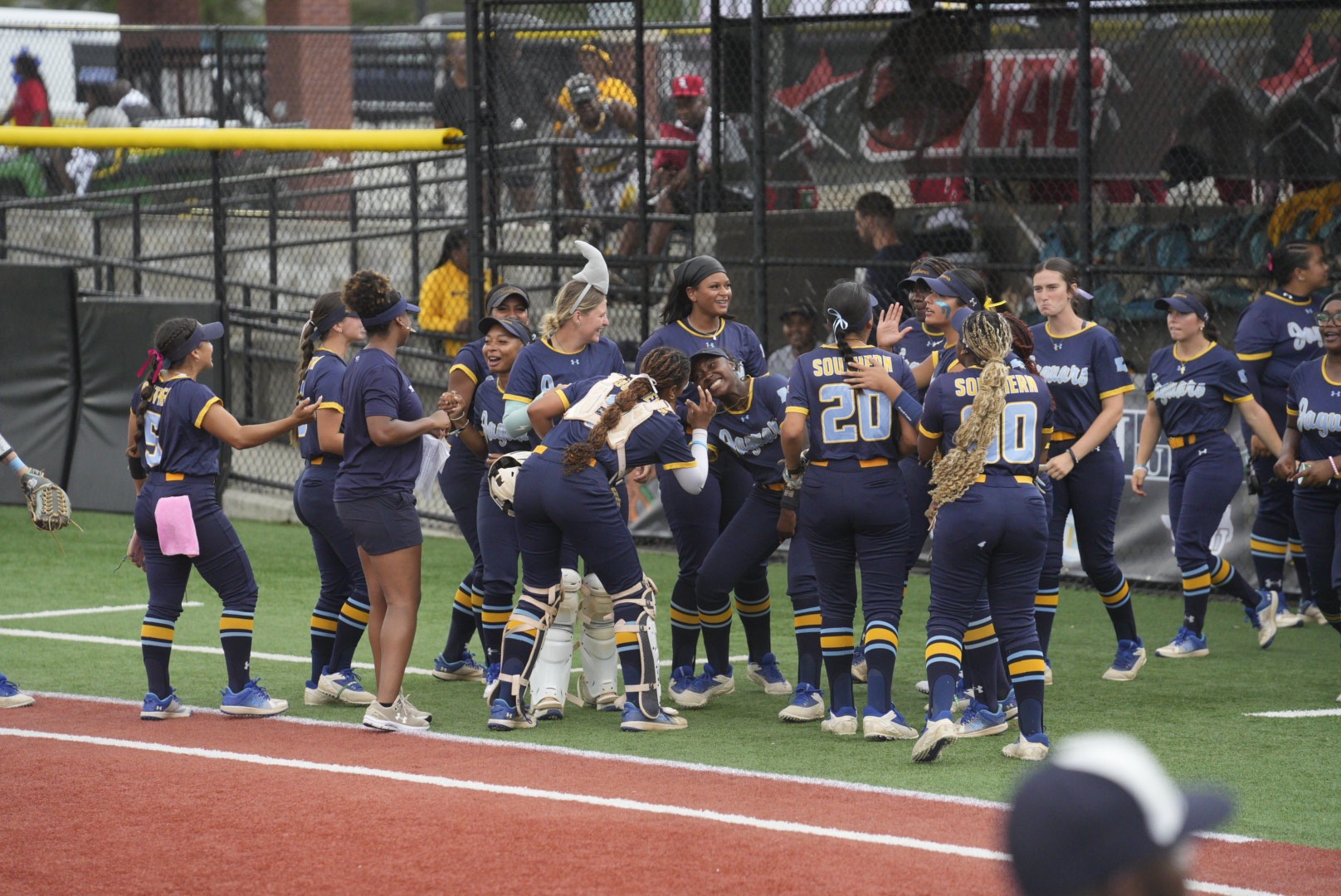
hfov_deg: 10.3
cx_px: 670
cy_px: 448
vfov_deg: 6.9
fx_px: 7455
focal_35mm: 200
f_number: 3.5
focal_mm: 200
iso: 3200
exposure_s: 1/4000
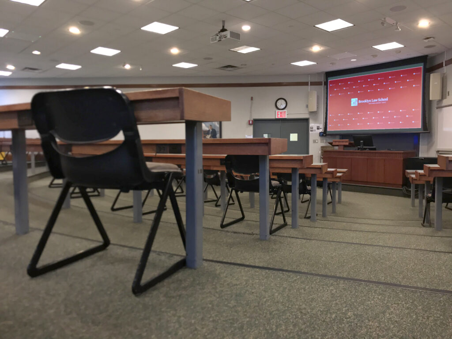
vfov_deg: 49.7
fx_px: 366
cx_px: 226
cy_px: 170
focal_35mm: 28
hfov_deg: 63.4
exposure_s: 1/30
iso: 64
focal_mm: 3.99
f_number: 1.8
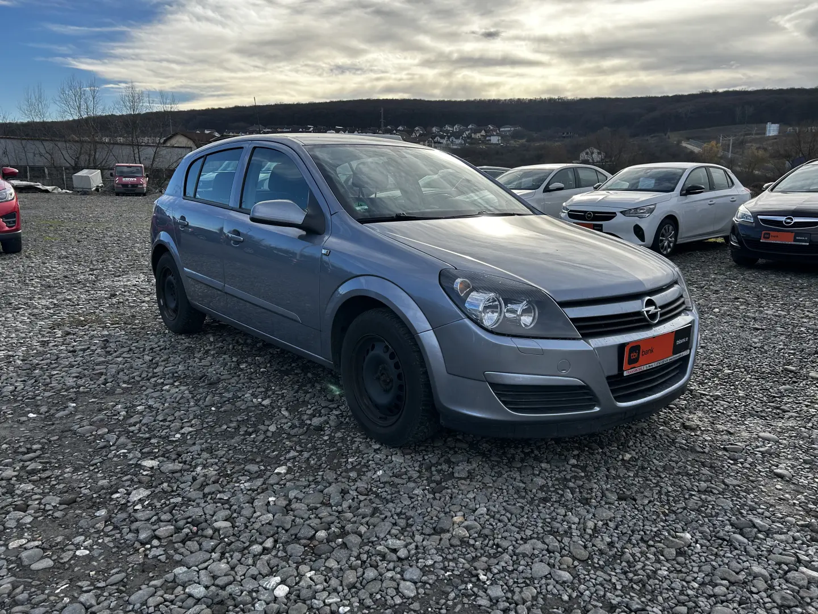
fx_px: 614
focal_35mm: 26
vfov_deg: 53.1
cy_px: 307
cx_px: 409
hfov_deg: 67.3
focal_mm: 5.7
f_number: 1.5
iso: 50
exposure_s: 1/1901
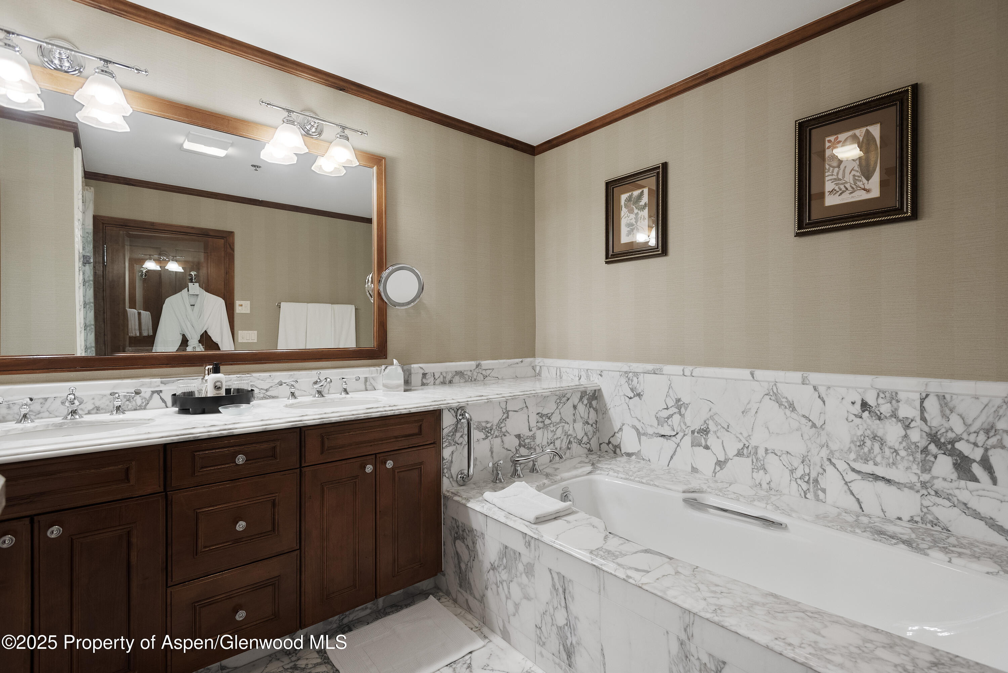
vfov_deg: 70.5
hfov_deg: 93.3
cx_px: 504
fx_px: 476
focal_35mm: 17
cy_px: 336
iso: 1000
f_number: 7.1
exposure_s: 1/8
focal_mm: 17
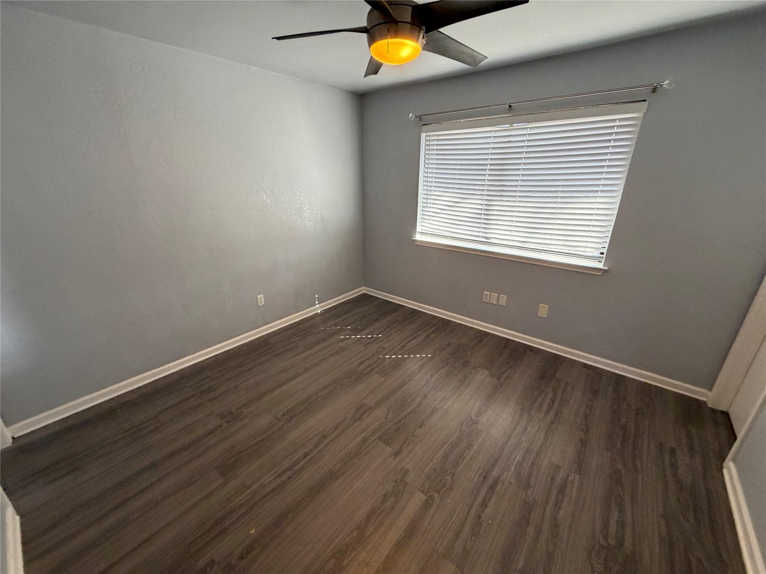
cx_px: 383
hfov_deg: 102.1
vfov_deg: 85.7
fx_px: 310
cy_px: 287
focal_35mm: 14
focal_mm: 2.22
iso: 320
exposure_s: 1/114
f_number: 2.2
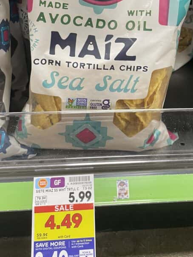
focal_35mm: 44
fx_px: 327
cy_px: 82
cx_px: 122
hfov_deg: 32.7
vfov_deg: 42.2
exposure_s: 1/60
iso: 160
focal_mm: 4.2
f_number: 1.6
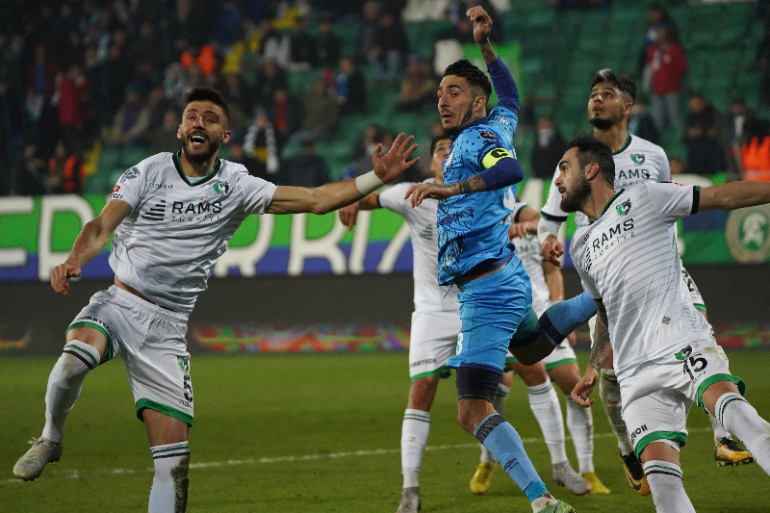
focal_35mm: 268
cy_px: 256
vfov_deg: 5.1
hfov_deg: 7.7
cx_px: 385
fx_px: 5731
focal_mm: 268
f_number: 5.6
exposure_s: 1/2000
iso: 8000
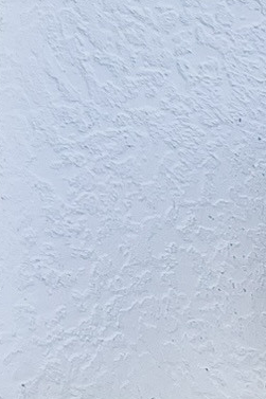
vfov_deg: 11.6
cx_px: -531
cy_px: -552
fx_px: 1631
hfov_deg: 8.0
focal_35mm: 147
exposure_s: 1/666
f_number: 1.5
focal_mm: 5.7
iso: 50
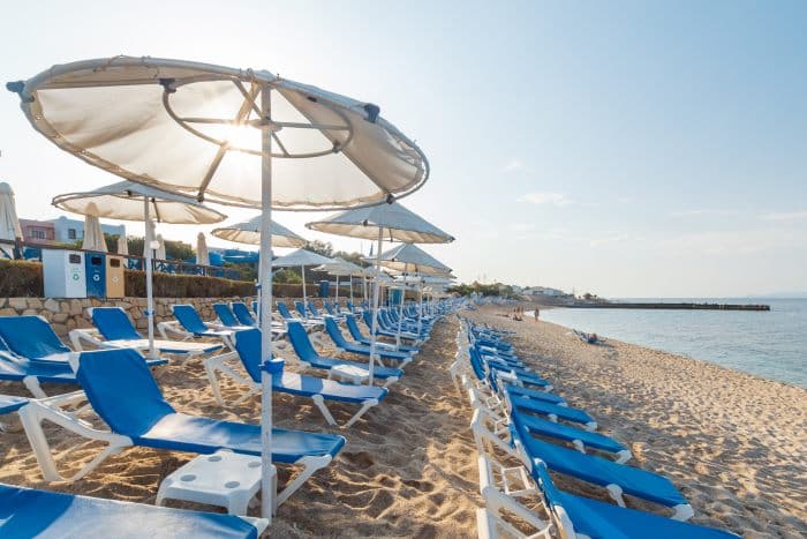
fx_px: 336
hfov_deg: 100.4
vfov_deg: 77.4
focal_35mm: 15
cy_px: 270
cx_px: 404
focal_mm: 10
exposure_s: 1/250
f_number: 10
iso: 400
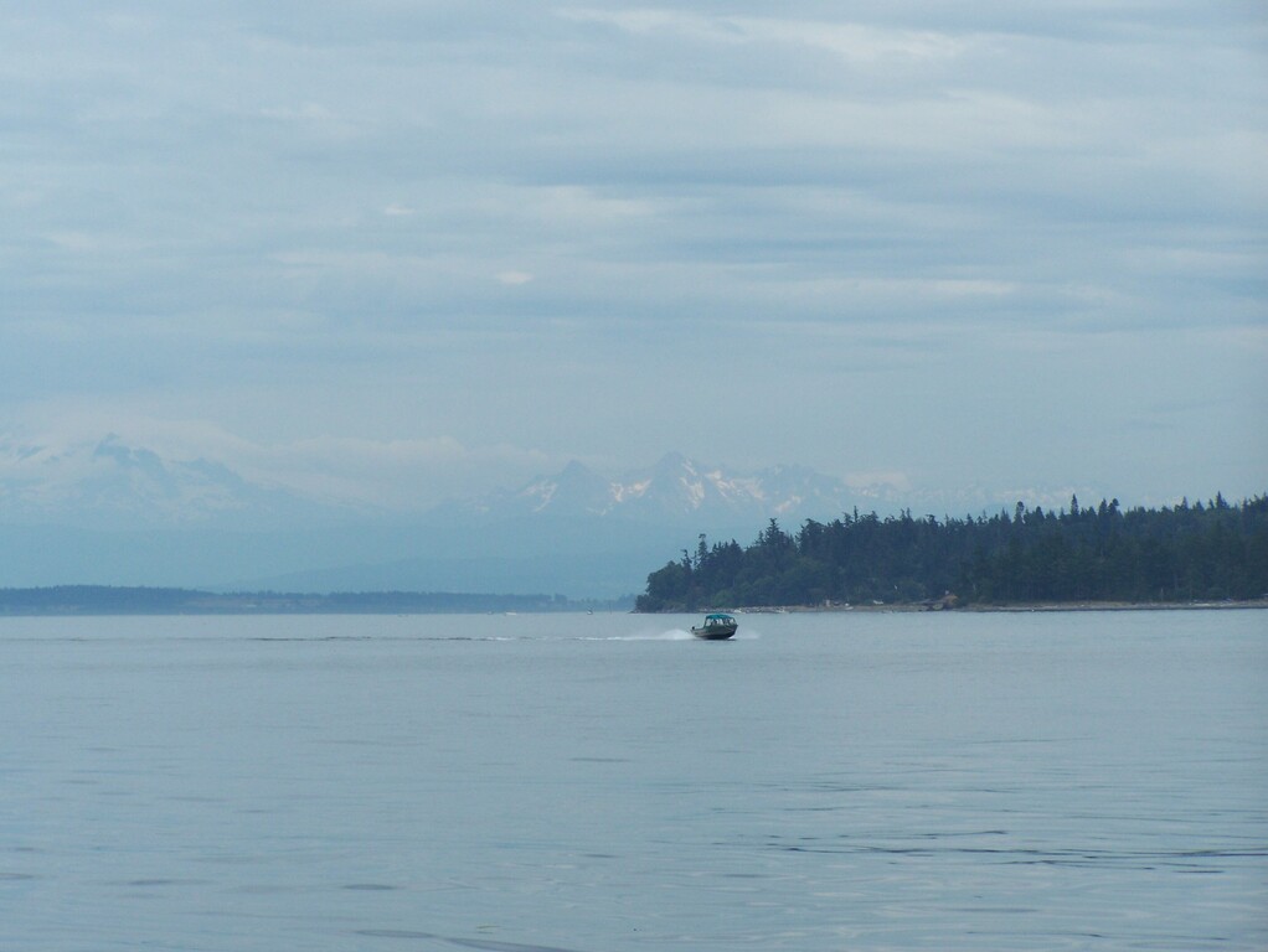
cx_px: 634
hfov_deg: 11.7
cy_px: 476
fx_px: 6195
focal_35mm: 169
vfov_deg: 8.8
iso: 80
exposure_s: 1/640
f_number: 6.3
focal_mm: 28
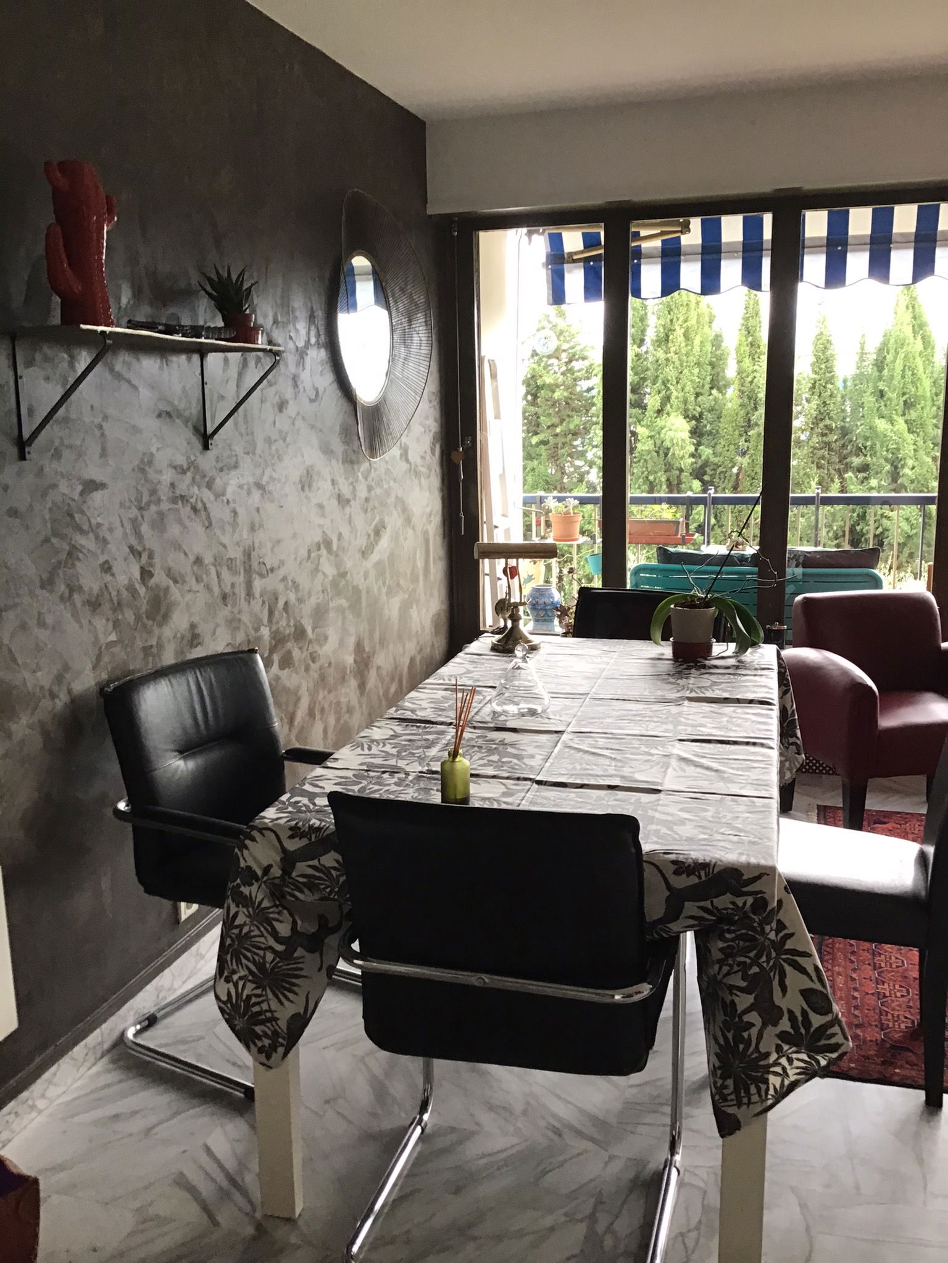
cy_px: 632
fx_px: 1132
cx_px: 474
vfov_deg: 58.4
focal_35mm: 31
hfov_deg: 45.4
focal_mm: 3.3
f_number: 2.4
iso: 80
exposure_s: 1/33
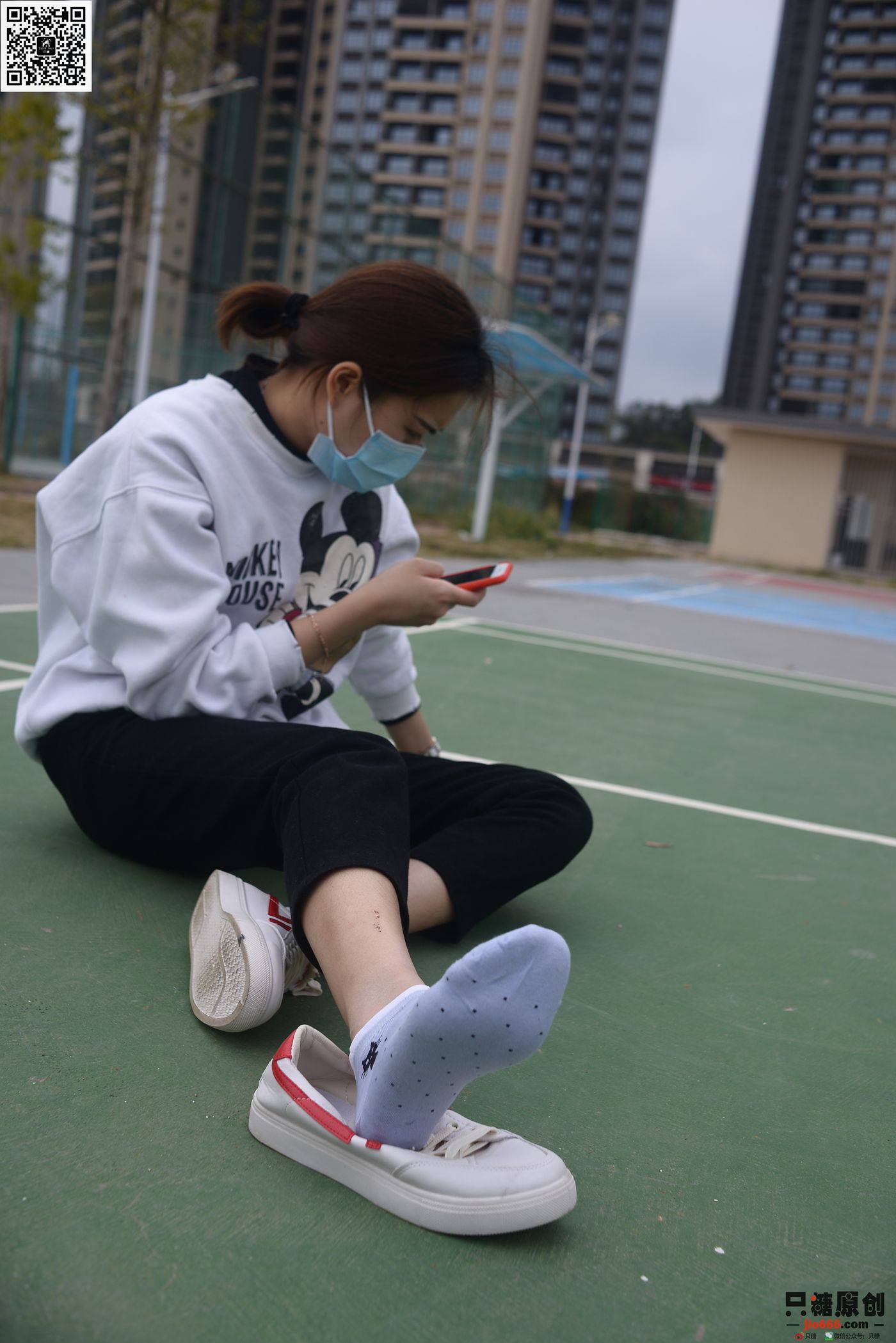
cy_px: 672
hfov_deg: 37.9
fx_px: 1305
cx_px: 448
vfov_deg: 54.4
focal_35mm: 35
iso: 125
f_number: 5.6
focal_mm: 35
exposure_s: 1/640
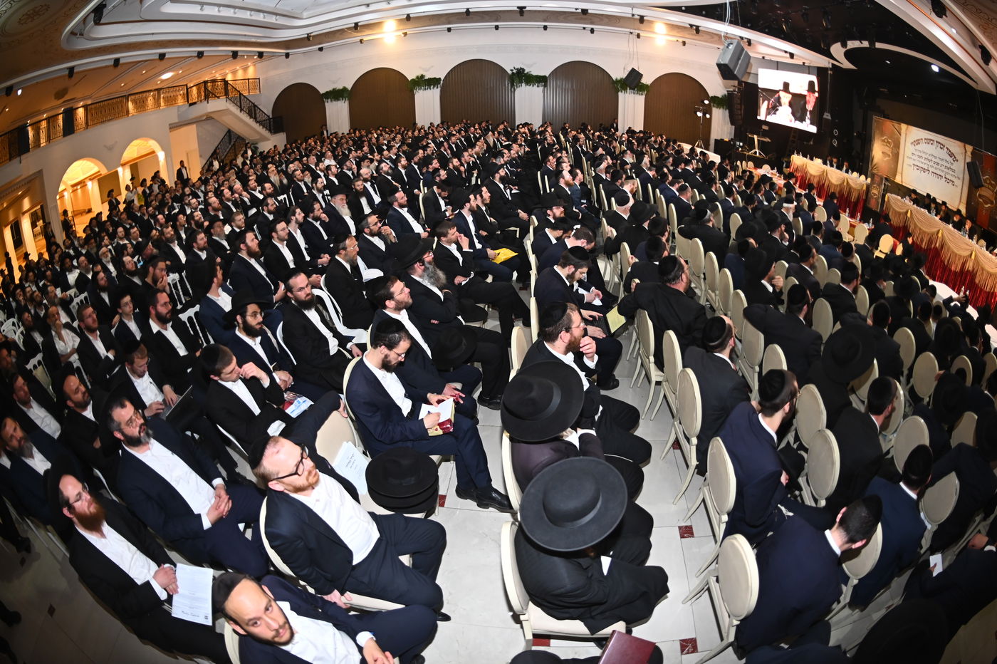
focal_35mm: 16
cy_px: 332
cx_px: 498
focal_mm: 16
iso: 1250
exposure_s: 1/100
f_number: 3.5
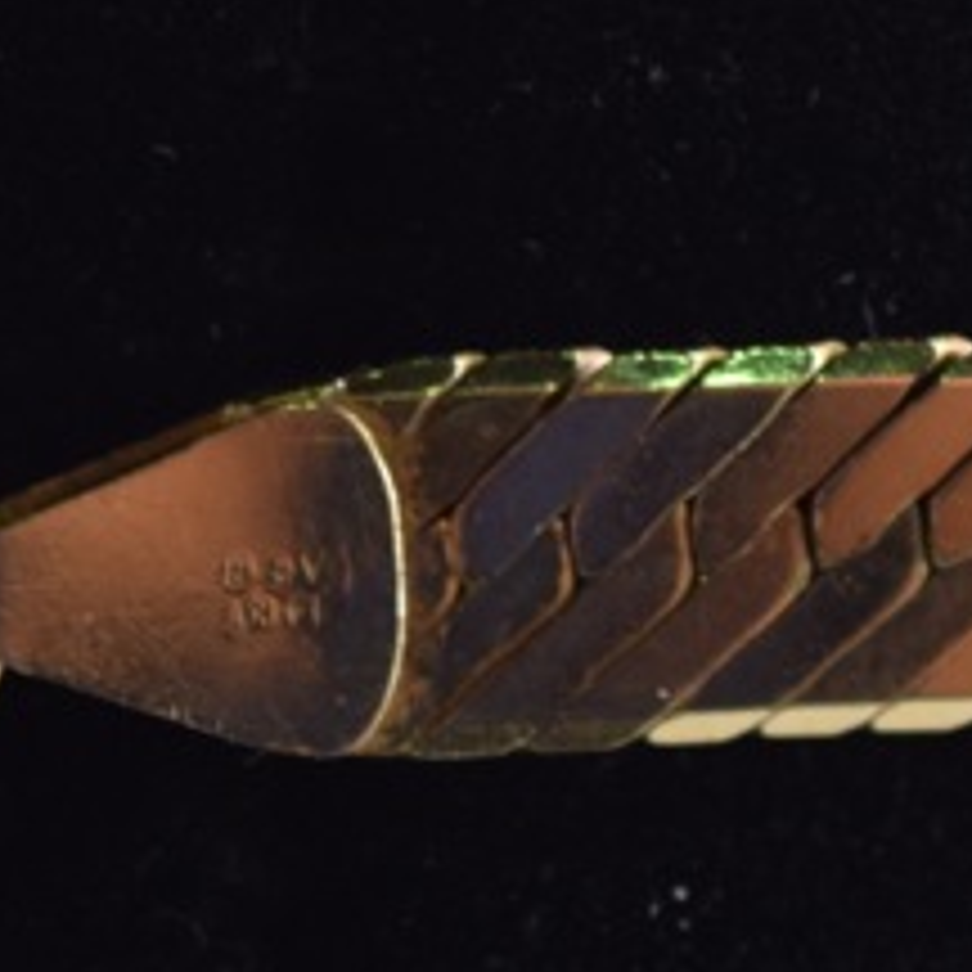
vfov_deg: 5.4
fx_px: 10324
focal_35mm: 325
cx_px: 261
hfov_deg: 5.4
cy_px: 529
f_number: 5.6
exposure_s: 1/100
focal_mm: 55
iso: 400
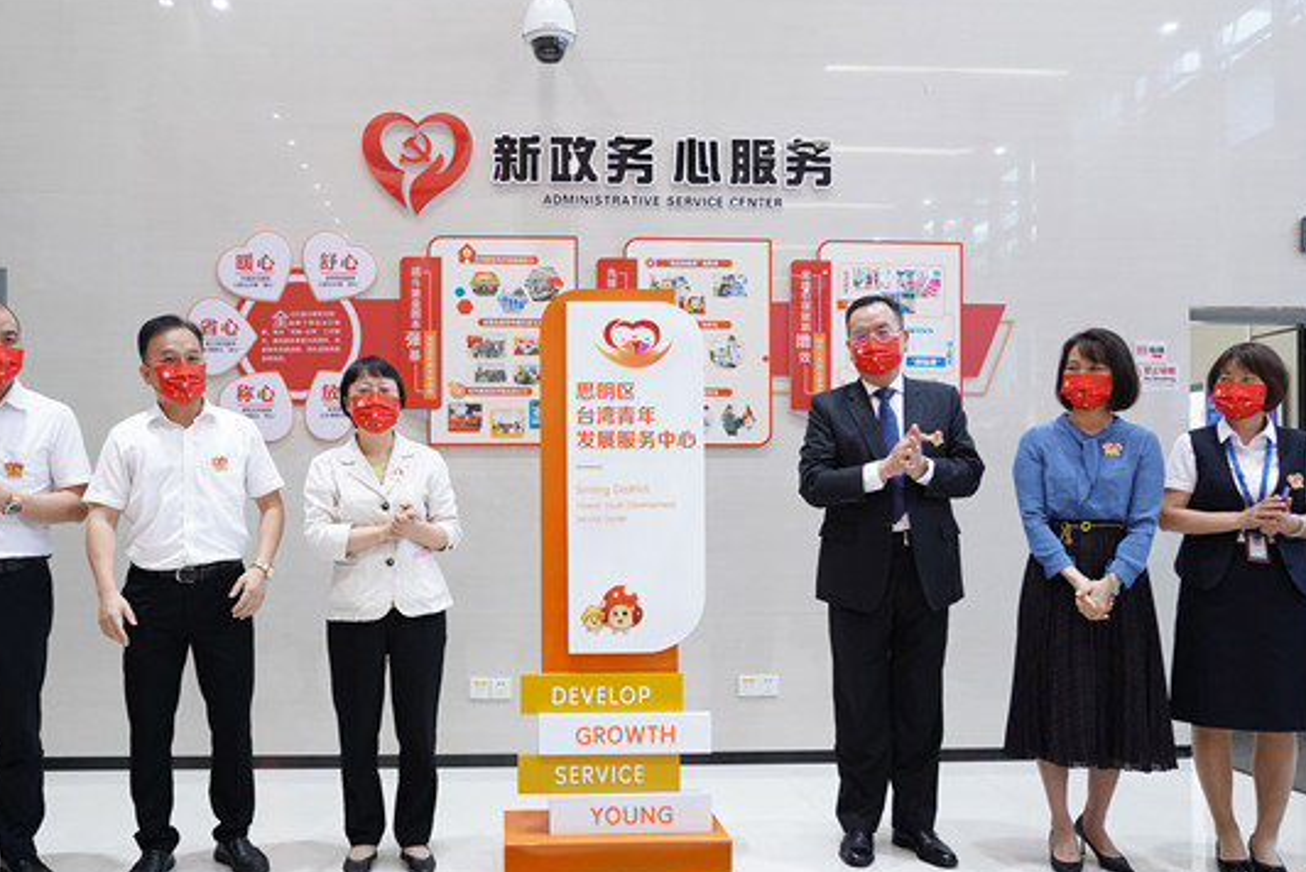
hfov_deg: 67.4
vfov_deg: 47.9
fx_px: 980
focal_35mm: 27
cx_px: 657
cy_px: 473
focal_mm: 24
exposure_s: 1/200
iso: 4000
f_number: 3.2
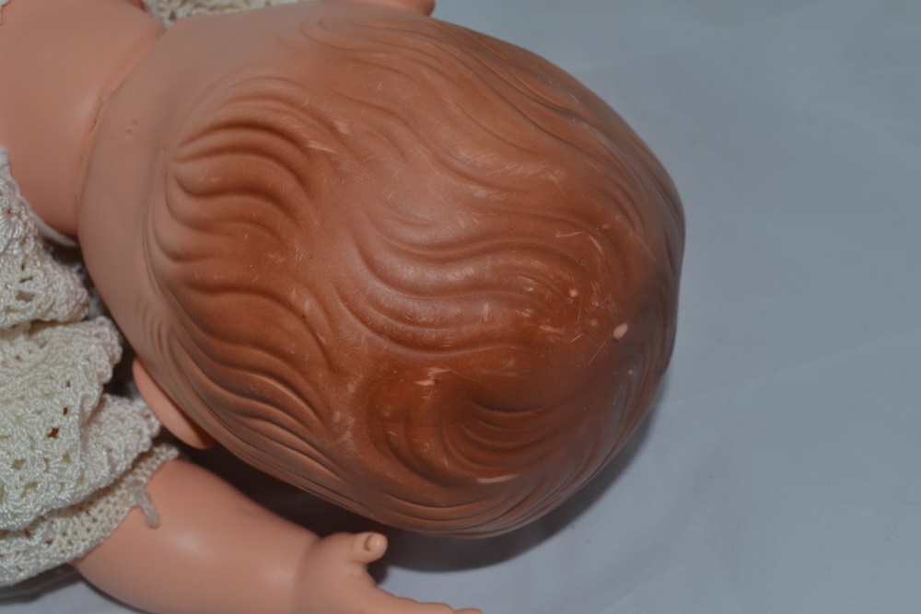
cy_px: 307
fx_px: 1151
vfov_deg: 29.9
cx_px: 460
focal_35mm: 45
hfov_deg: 43.6
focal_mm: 30
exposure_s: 1/60
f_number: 8
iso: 100
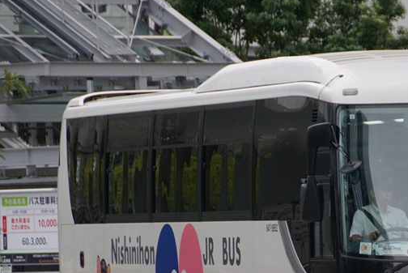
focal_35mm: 482
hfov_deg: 4.3
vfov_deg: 2.9
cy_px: 236
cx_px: 385
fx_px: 5467
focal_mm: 150
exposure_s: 1/200
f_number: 6.3
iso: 320
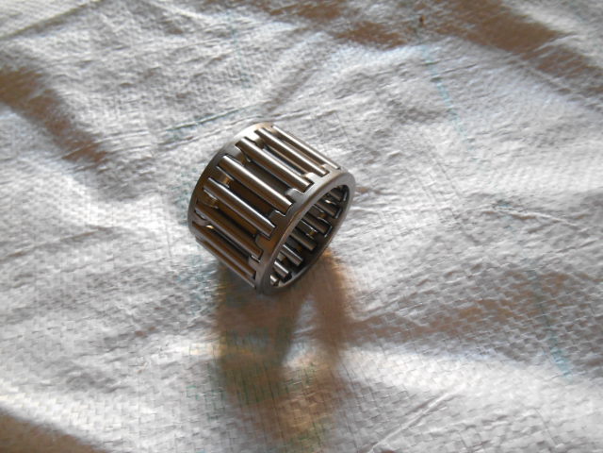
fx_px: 453
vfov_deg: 53.1
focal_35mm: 26
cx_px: 302
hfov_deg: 67.3
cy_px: 226
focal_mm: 4.7
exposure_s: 1/30
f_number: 3.4
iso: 280
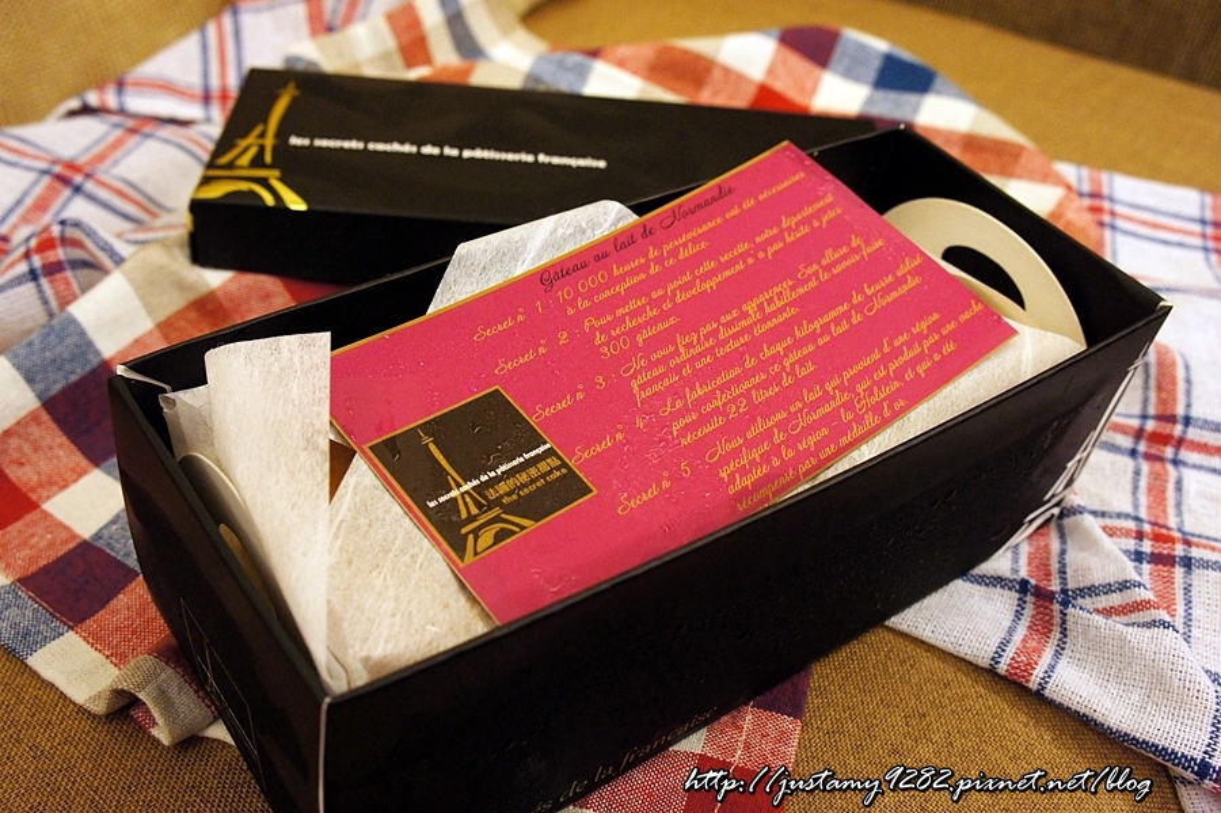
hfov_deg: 55.1
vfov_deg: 38.3
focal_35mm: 34
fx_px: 1169
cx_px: 610
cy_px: 406
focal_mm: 23
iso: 1600
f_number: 6.3
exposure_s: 1/13
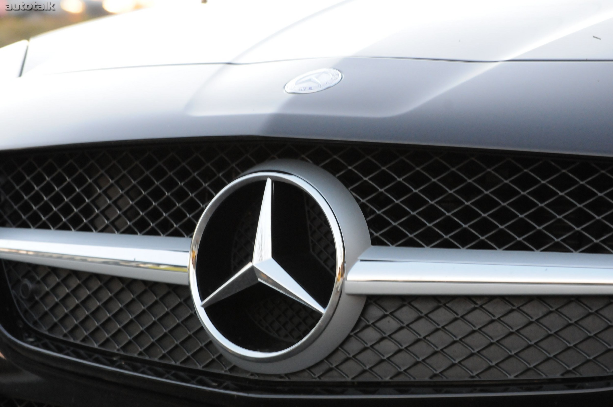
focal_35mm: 135
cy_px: 204
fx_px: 2296
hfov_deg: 15.2
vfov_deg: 10.1
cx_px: 306
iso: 2000
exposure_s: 1/60
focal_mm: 90
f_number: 9
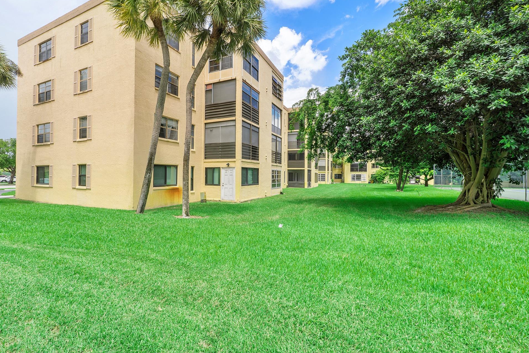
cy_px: 172
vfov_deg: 73.7
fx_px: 235
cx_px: 252
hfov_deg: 96.7
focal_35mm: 16
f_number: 11
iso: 100
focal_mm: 10
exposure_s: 1/80
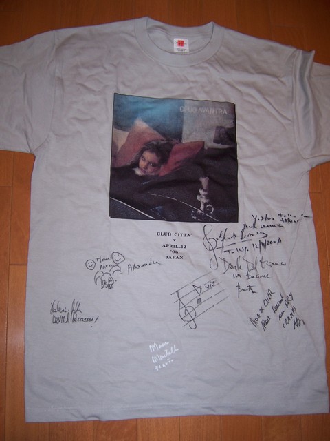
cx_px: 165
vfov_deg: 51.4
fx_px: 458
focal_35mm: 36
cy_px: 220
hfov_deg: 39.7
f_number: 2.8
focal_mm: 6.2
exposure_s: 1/60
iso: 80
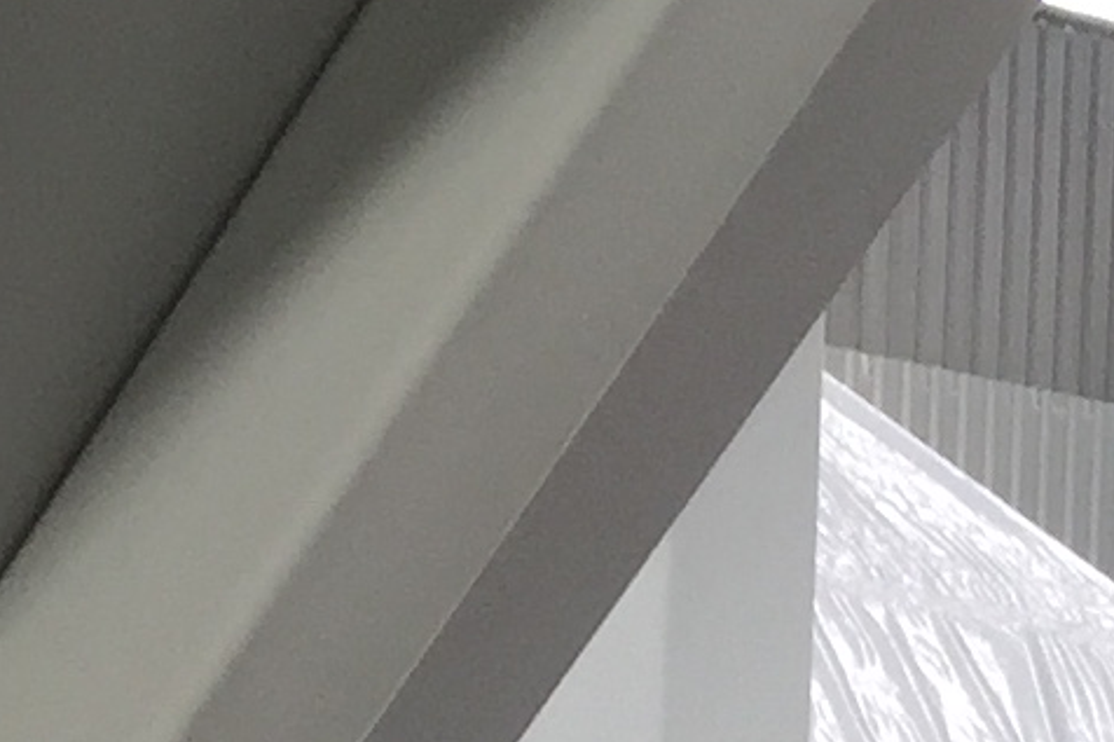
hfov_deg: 9.9
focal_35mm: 207
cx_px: 967
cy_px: 2643
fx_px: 6403
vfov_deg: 5.9
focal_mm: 4.15
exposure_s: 1/50
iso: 40
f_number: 2.2
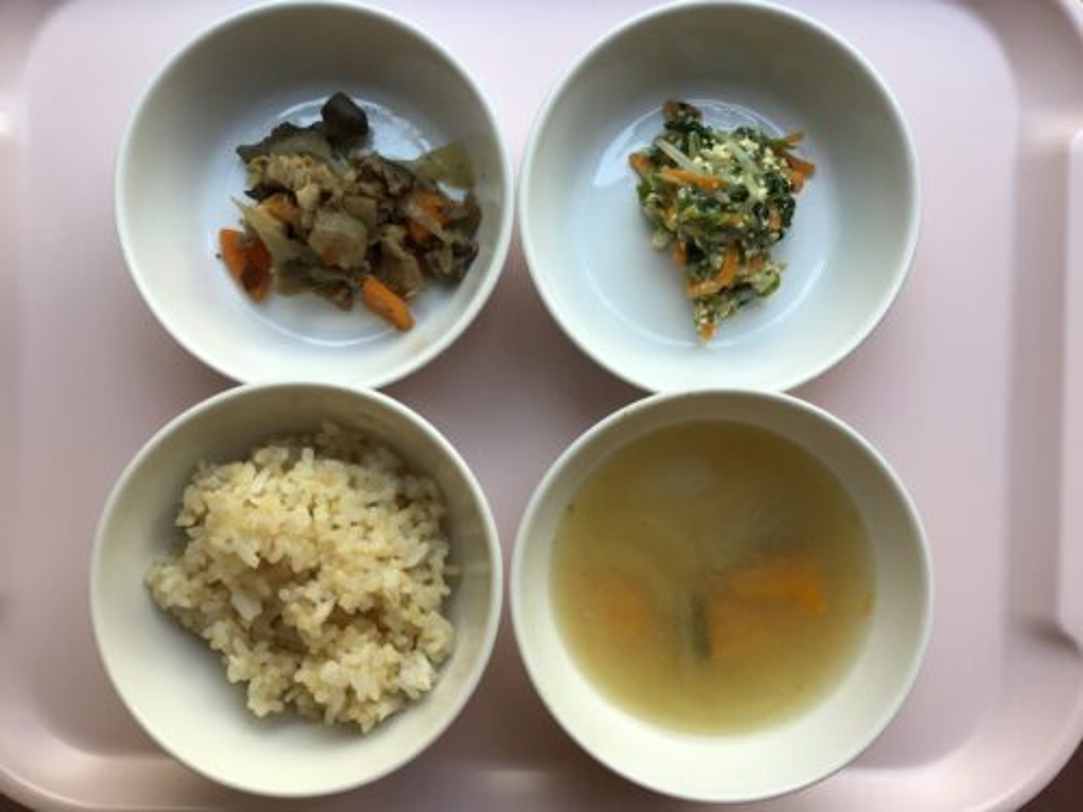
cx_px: 542
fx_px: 970
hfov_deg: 58.4
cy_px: 406
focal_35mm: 31
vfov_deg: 45.4
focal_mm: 3.3
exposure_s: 1/60
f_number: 2.4
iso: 25
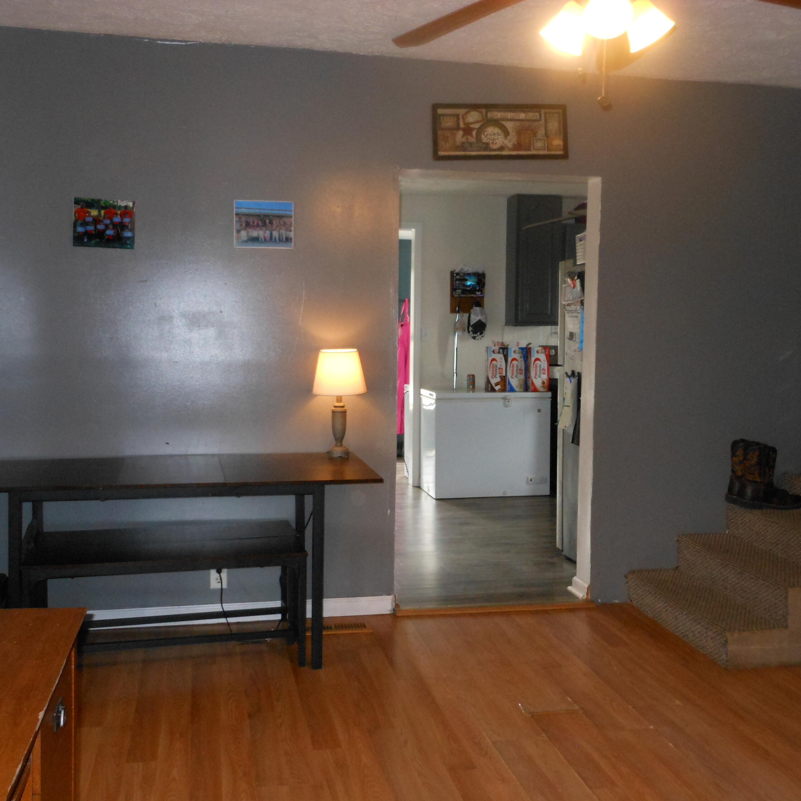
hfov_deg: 42.8
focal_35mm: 39
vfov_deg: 42.8
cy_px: 400
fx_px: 1021
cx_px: 422
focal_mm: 5.9
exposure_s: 1/25
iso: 400
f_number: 4
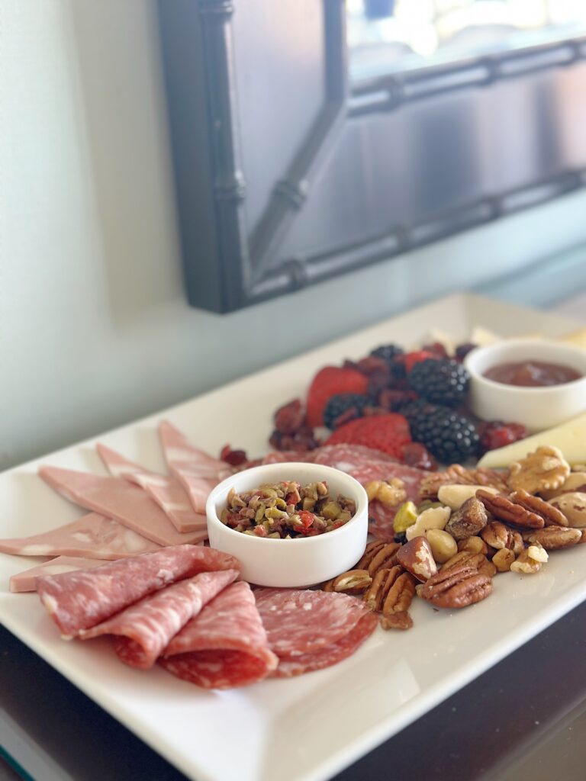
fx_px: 1083
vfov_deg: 39.7
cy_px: 390
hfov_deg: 30.3
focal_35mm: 48
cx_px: 293
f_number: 1.78
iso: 160
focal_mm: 6.86
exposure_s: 1/60
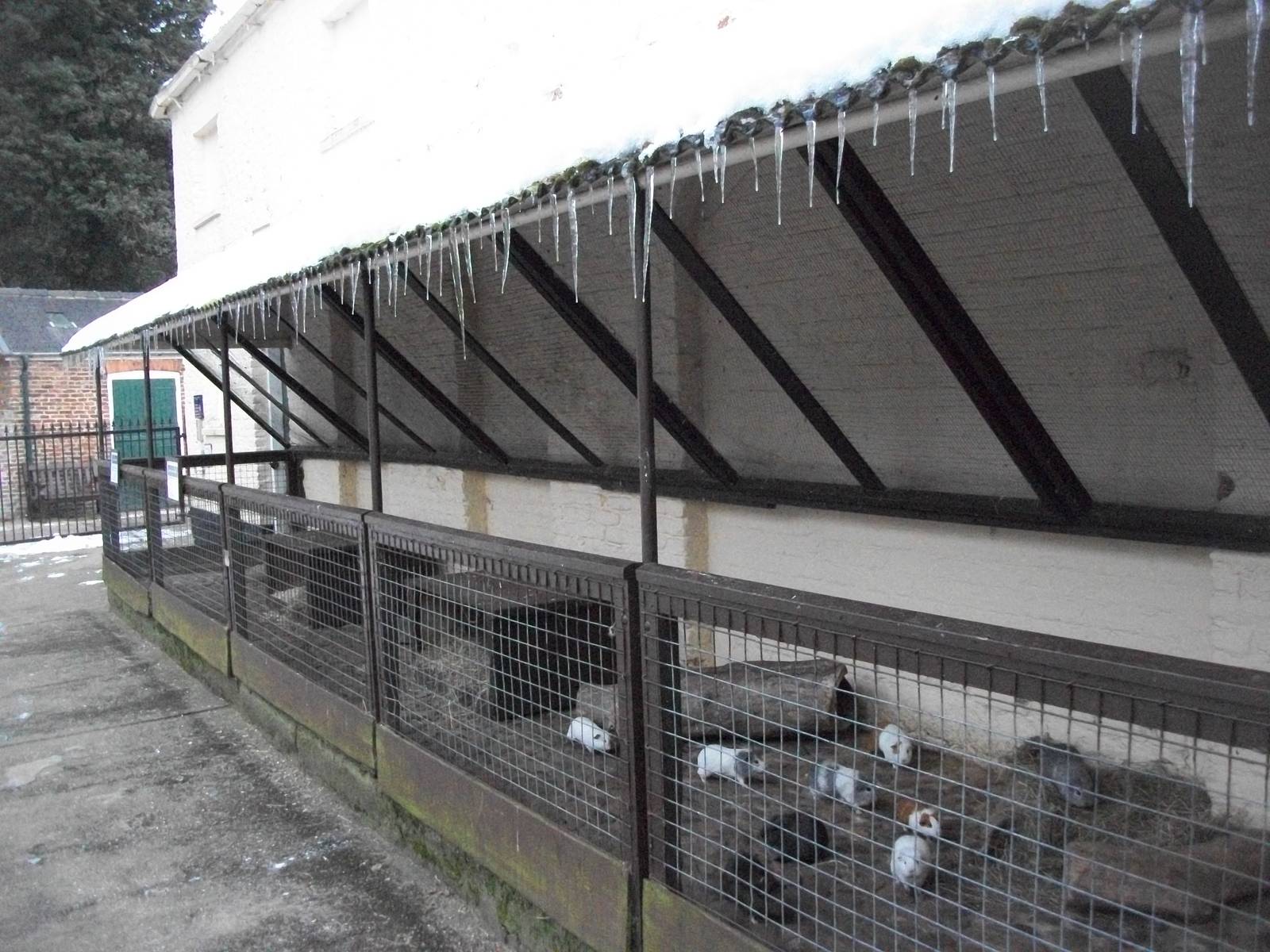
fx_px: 1174
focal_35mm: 32
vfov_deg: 44.2
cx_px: 635
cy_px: 476
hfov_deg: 56.8
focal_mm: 5.7
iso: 789
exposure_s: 1/500
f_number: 2.9
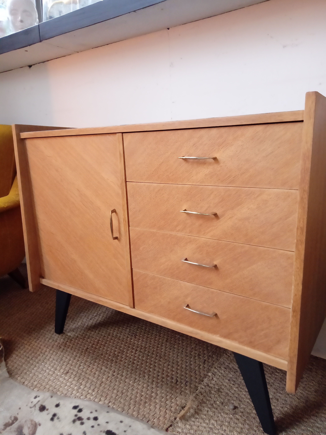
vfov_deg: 67.3
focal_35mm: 26
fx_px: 326
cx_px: 163
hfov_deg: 53.1
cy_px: 218
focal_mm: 3.46
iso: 847
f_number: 2.2
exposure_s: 1/20
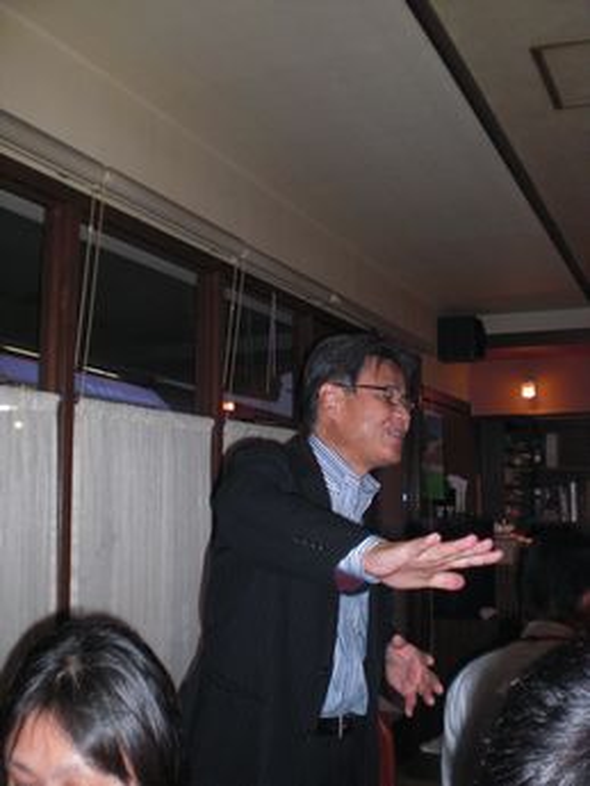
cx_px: 295
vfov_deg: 49.0
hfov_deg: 37.7
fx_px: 863
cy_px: 393
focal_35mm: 38
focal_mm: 6.3
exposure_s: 1/60
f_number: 3.1
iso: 200
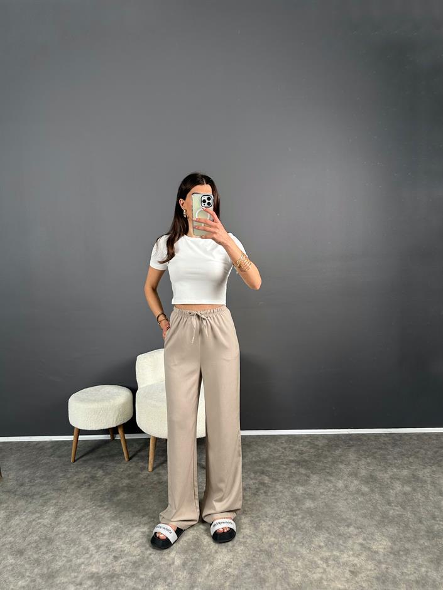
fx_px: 410
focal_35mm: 24
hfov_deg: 56.8
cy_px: 295
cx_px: 222
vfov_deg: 71.6
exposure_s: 1/121
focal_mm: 6.86
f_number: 1.78
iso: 100
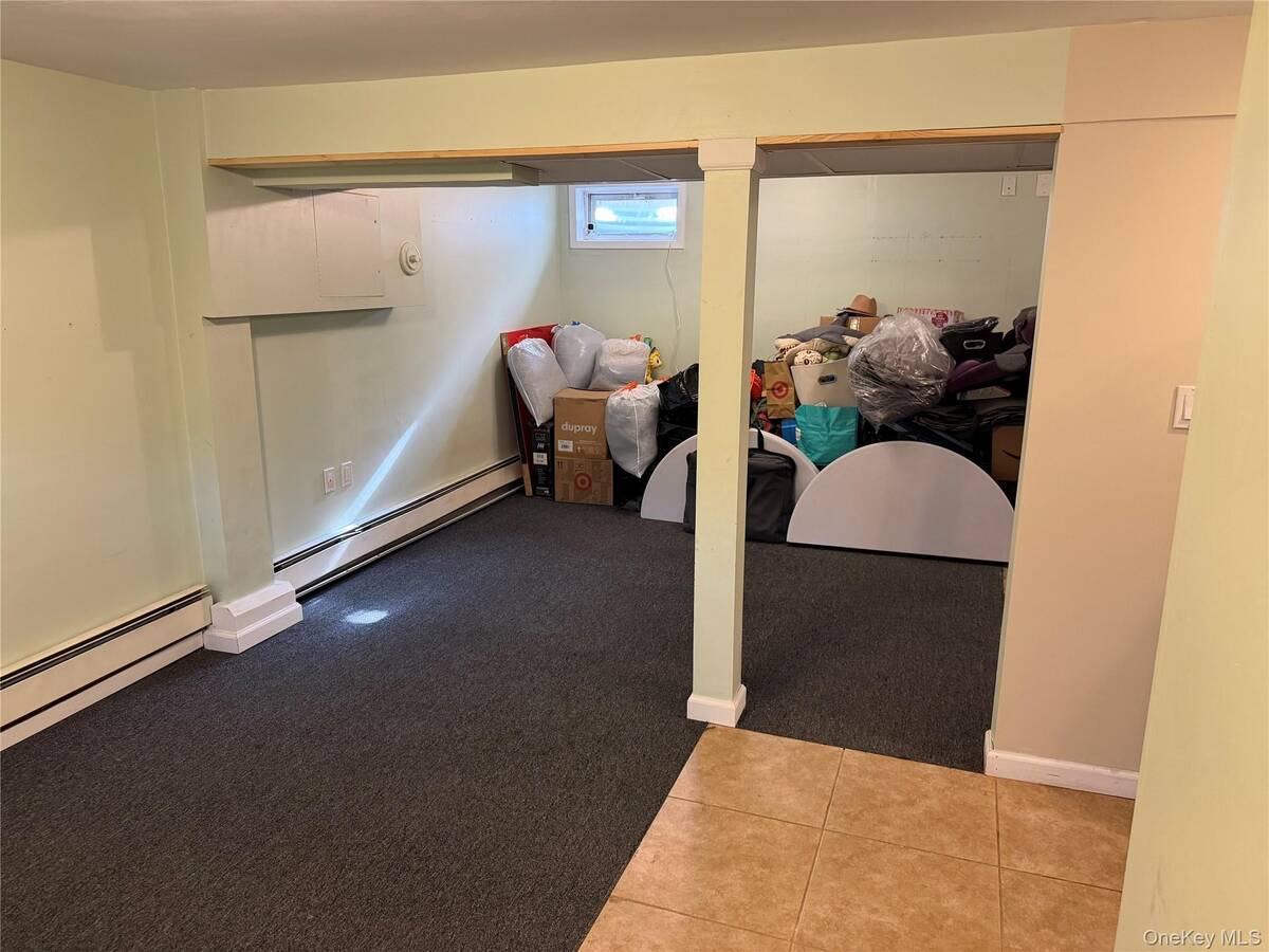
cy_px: 476
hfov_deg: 71.6
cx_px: 634
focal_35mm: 24
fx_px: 880
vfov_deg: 56.8
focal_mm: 6.76
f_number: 1.78
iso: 320
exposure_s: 1/60
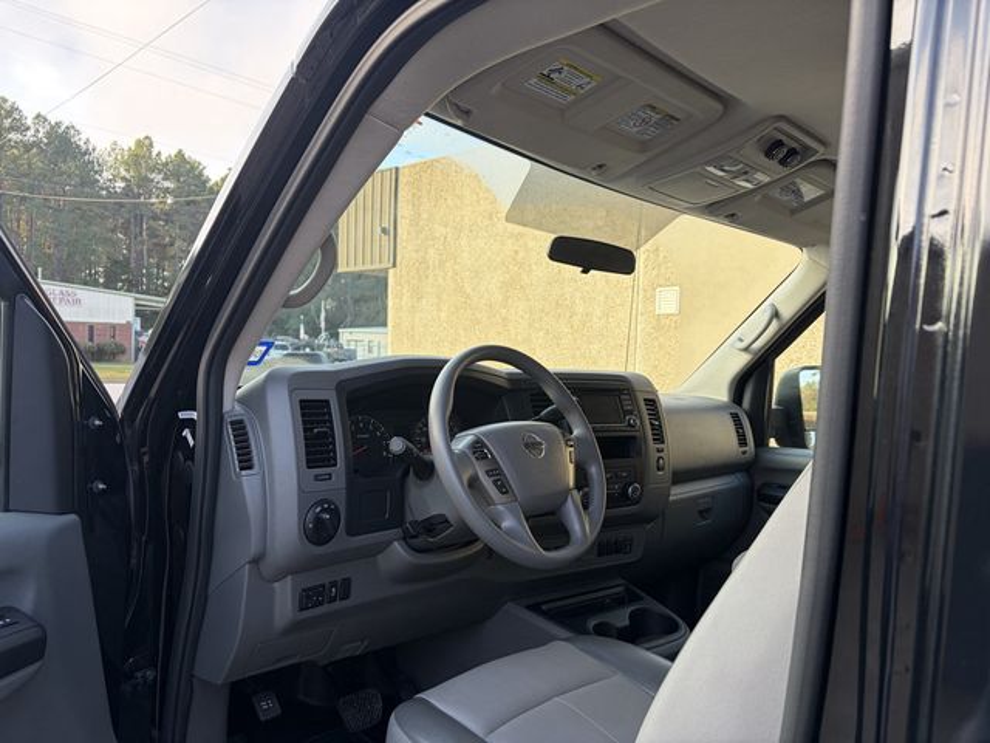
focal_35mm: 26
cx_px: 495
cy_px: 372
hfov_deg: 67.3
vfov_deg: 53.1
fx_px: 744
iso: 40
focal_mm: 5.96
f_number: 1.6
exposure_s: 1/254
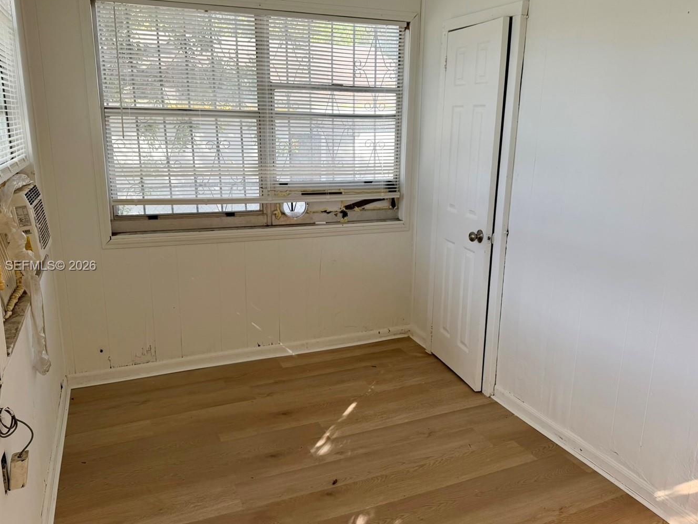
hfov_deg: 61.7
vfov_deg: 48.2
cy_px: 266
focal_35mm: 29
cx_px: 354
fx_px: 585
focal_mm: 6.76
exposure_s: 1/200
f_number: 1.78
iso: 80
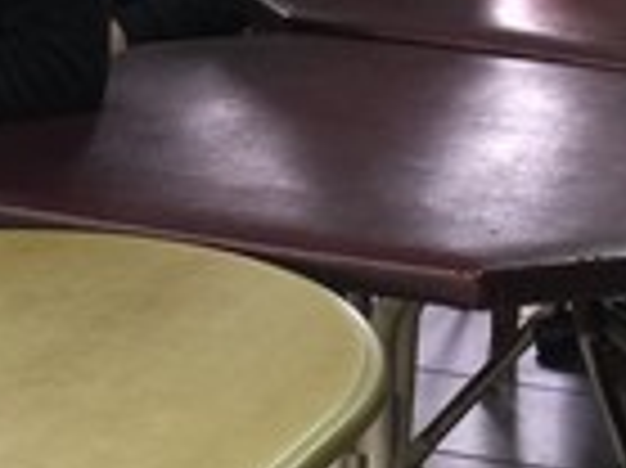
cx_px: 590
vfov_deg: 10.4
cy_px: -104
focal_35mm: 140
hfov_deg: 13.9
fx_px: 2530
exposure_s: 1/10
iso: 100
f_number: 2.2
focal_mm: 4.15
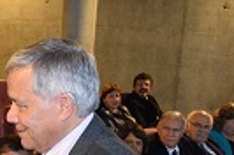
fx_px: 623
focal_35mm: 96
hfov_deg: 20.5
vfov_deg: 13.6
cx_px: -11
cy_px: 209
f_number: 3.8
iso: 3200
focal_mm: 20
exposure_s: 1/60
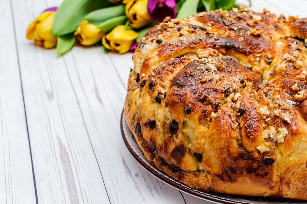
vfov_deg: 25.8
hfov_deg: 37.9
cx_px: 154
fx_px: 448
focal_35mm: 52
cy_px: 102
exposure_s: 1/125
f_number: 7.1
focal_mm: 35
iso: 200
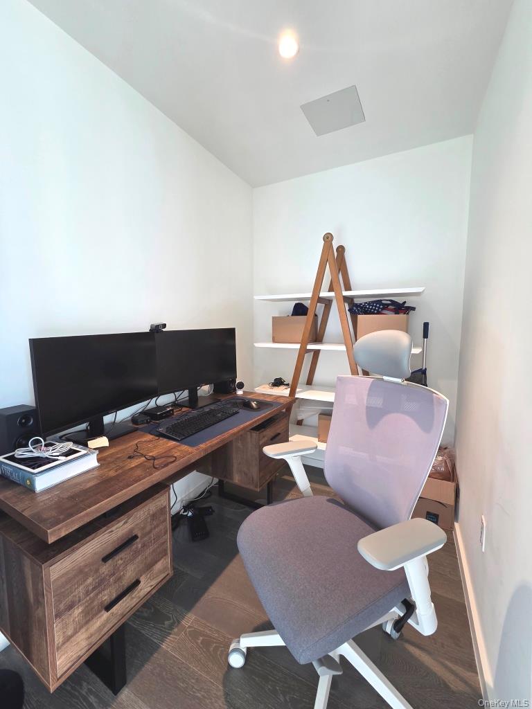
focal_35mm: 13
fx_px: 266
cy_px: 354
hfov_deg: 89.9
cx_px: 266
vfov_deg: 106.2
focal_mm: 2.2
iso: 160
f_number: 2.2
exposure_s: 1/60
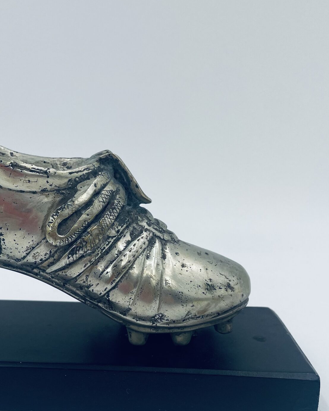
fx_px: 572
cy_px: 277
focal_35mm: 47
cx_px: 81
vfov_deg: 39.0
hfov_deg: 31.5
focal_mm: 4.2
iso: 32
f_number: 1.6
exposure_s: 1/759
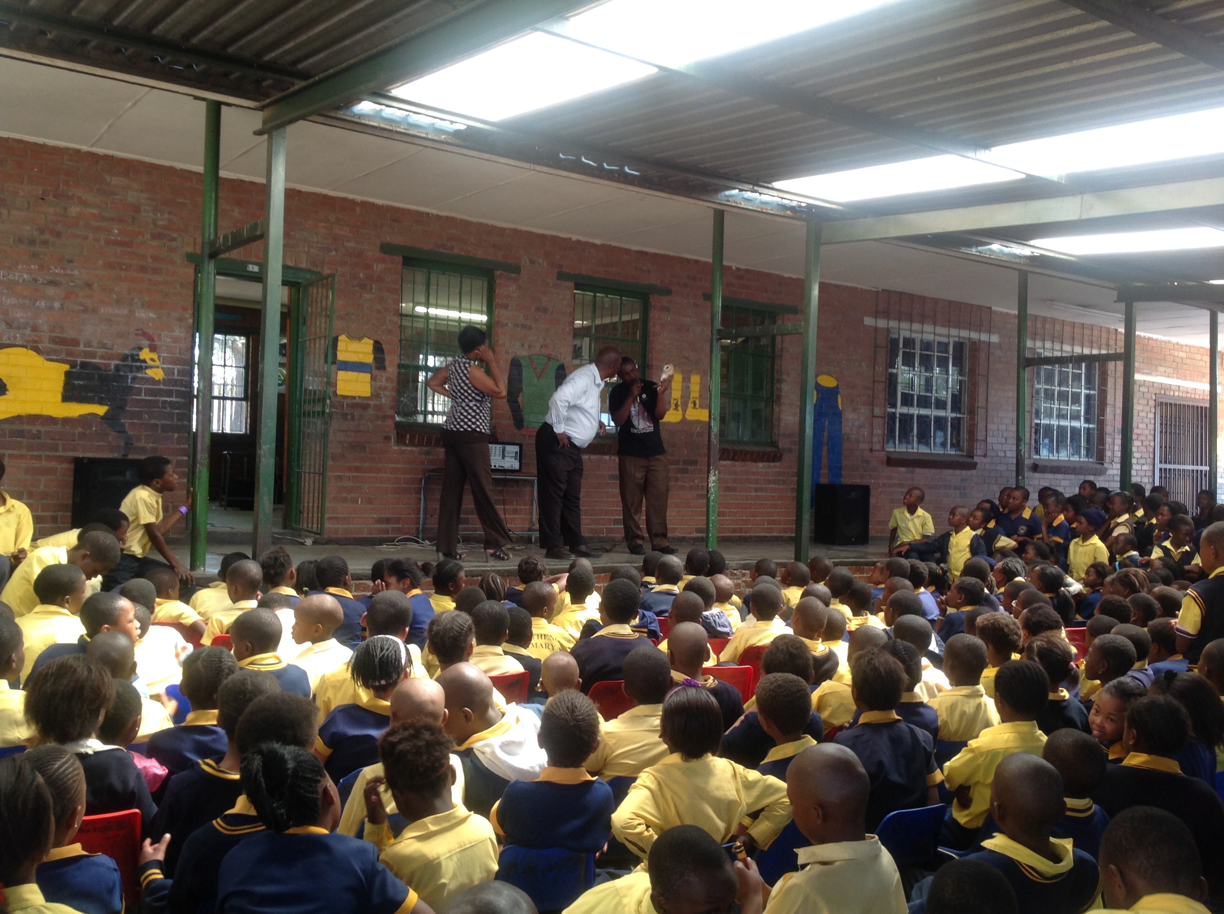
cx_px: 612
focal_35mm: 35
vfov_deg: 40.6
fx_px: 1236
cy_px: 457
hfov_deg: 52.7
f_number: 2.4
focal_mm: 4.28
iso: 64
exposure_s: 1/40
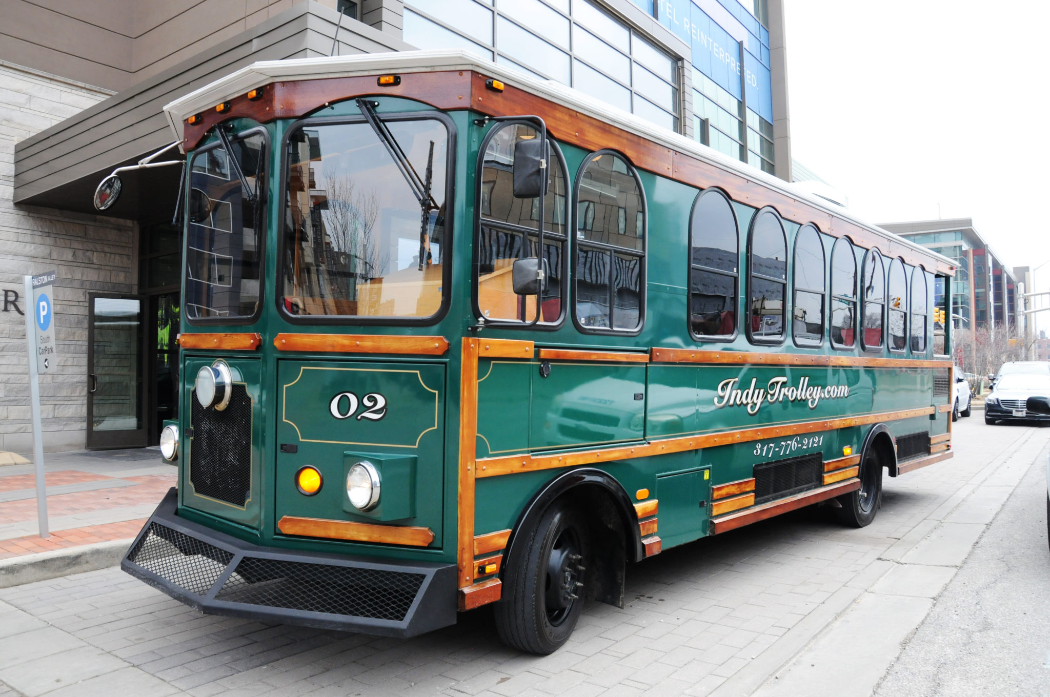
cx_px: 525
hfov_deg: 67.4
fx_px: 786
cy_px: 348
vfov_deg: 47.8
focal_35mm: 27
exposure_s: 1/800
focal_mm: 18
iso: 800
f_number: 5.6
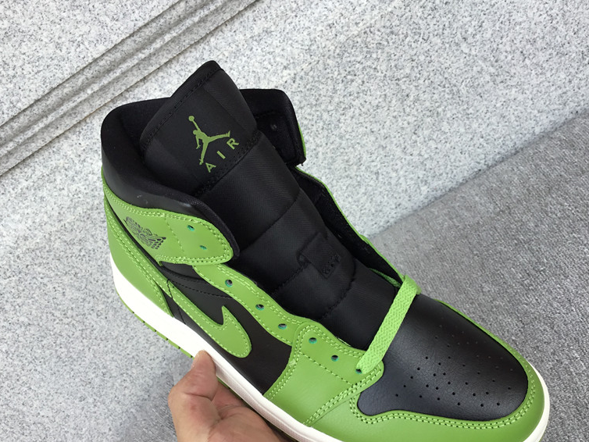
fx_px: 630
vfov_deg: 38.6
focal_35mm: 37
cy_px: 251
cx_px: 311
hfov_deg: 50.1
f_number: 2.4
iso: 25
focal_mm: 3.3
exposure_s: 1/364
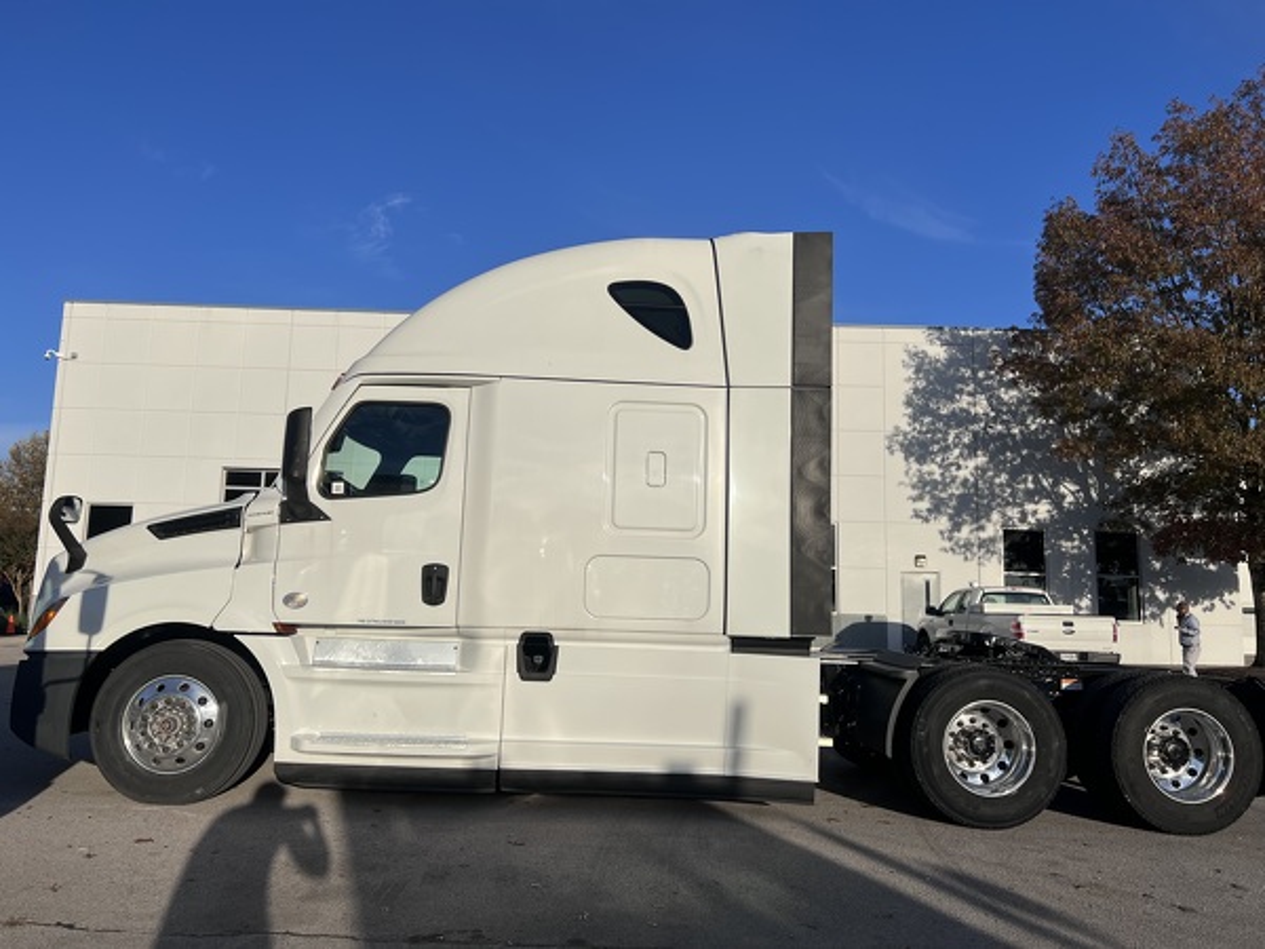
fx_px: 950
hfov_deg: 67.3
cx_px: 632
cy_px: 474
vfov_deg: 53.1
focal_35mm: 26
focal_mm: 5.7
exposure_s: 1/8696
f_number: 1.5
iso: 50
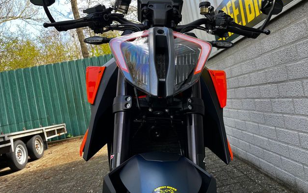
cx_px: 154
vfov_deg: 44.5
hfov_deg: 66.5
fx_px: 235
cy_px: 106
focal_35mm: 28
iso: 40
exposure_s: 1/152
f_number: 1.6
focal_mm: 5.1
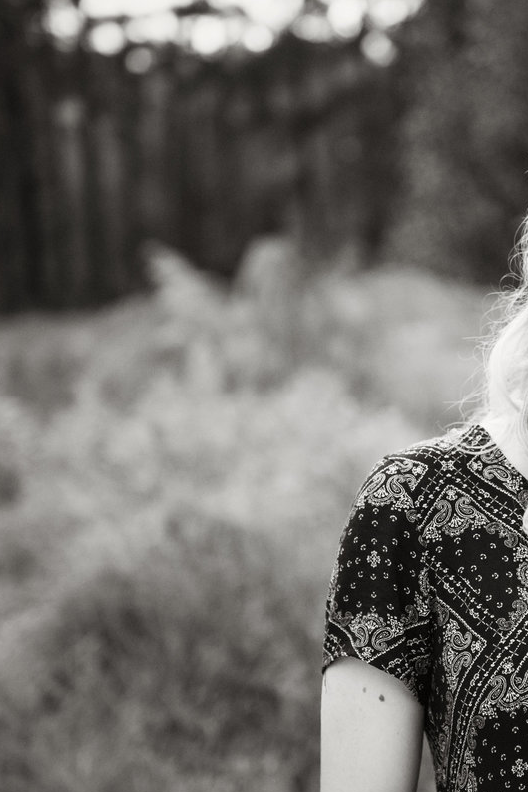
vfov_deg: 19.3
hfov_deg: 12.9
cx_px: 442
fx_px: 2331
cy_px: 399
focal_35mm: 106
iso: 2000
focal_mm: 70
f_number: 2.8
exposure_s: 1/160
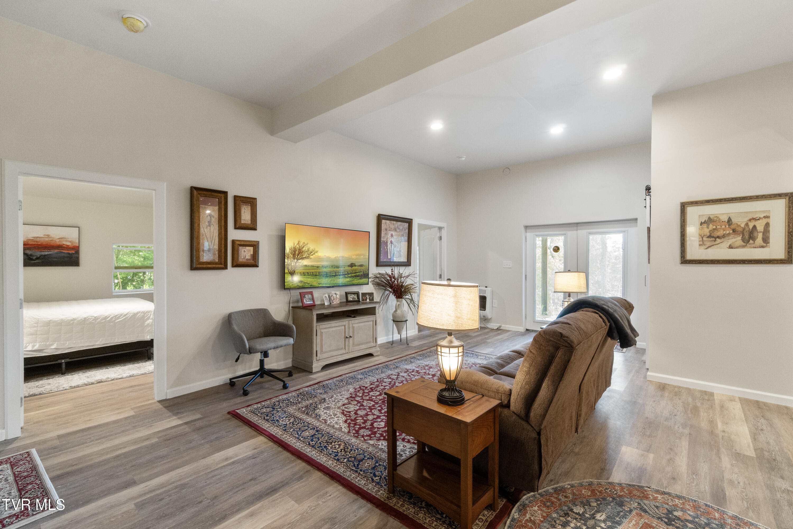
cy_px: 264
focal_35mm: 15
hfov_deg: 100.4
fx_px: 330
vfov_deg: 77.3
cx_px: 396
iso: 800
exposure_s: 1/10
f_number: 8
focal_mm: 10
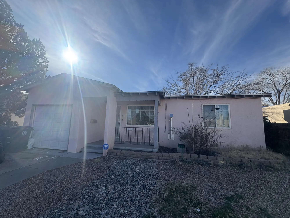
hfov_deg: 102.1
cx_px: 145
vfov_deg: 85.7
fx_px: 117
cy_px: 109
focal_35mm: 14
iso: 50
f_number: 2.2
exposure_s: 1/1976
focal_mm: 2.22
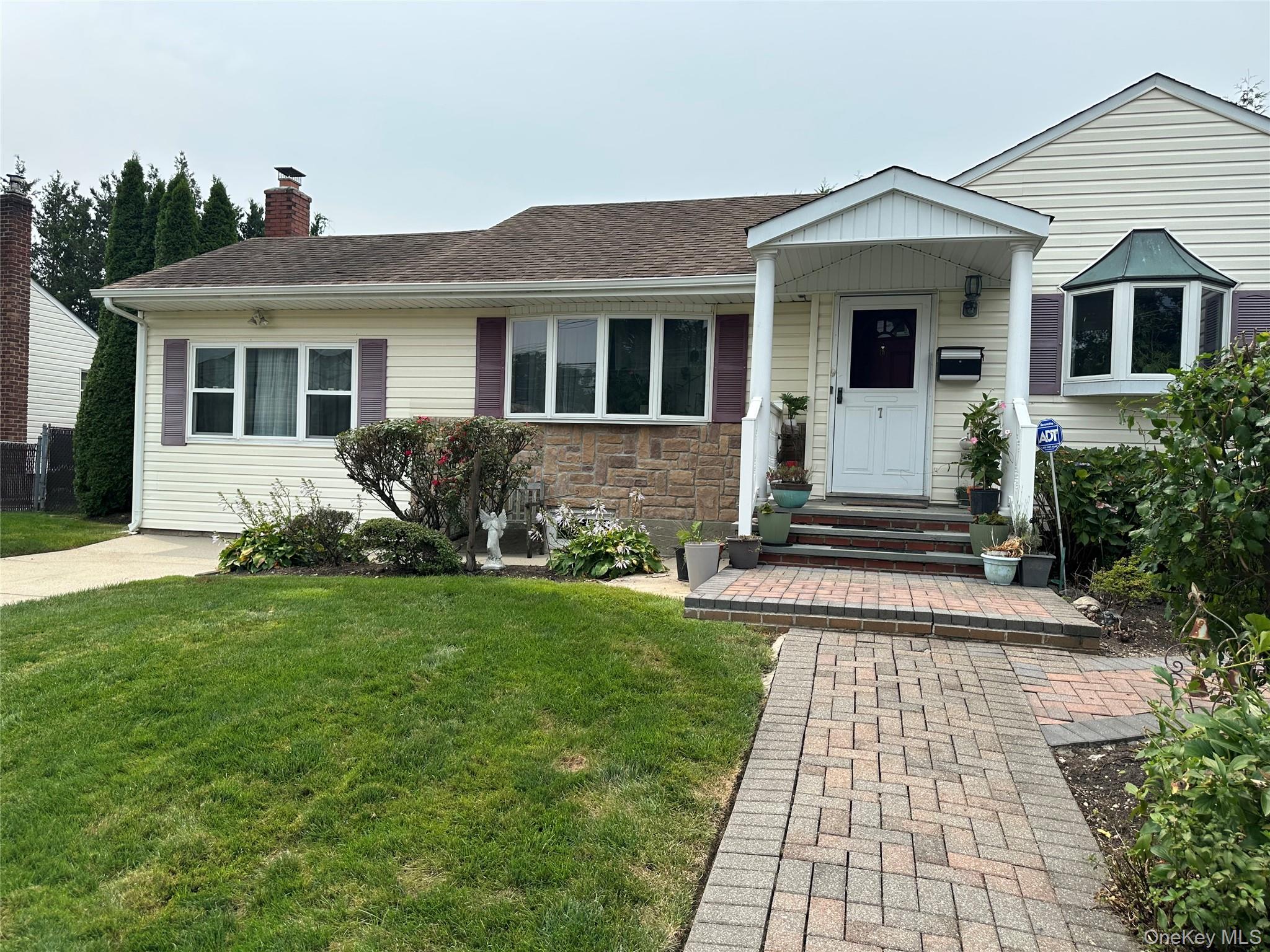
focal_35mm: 24
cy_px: 476
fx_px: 881
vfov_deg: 56.8
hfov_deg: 71.6
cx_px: 635
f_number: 1.78
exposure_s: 1/3717
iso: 80
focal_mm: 6.86
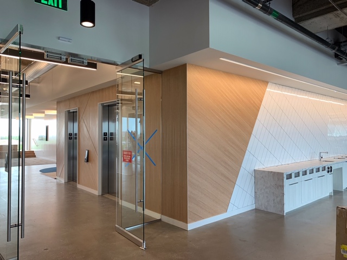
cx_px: 174
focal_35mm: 26
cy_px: 130
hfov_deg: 67.3
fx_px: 261
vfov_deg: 53.1
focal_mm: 4.25
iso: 50
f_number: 1.8
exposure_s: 1/120
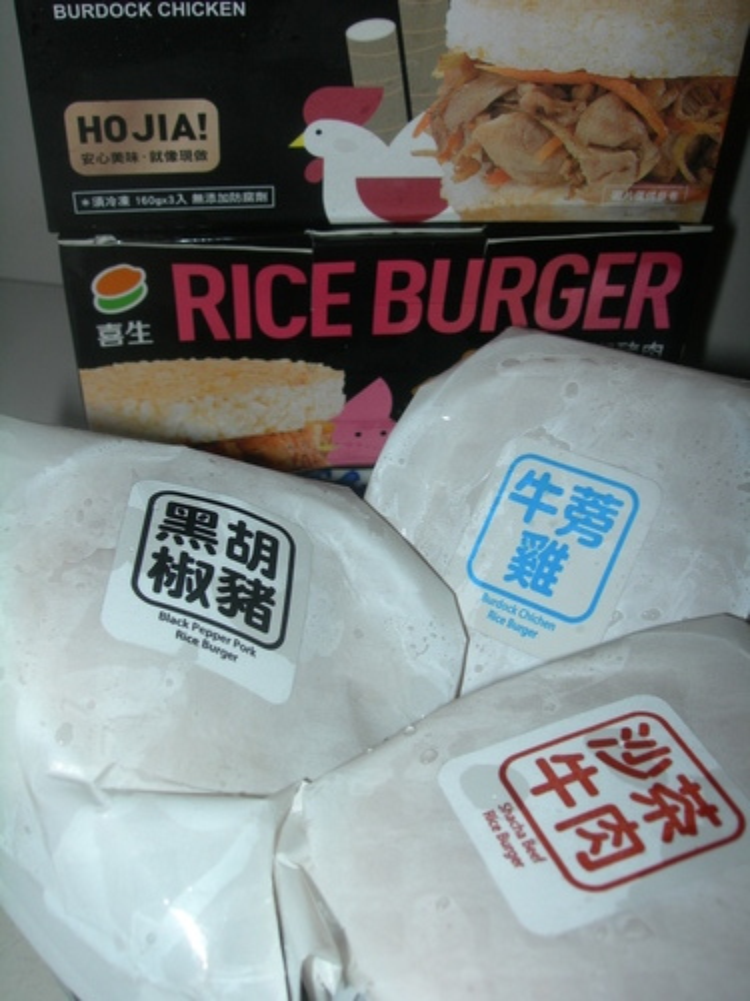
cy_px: 500
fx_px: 1098
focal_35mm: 38
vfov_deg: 49.0
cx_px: 375
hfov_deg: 37.7
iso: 50
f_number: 4.8
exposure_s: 1/60.1
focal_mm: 7.8
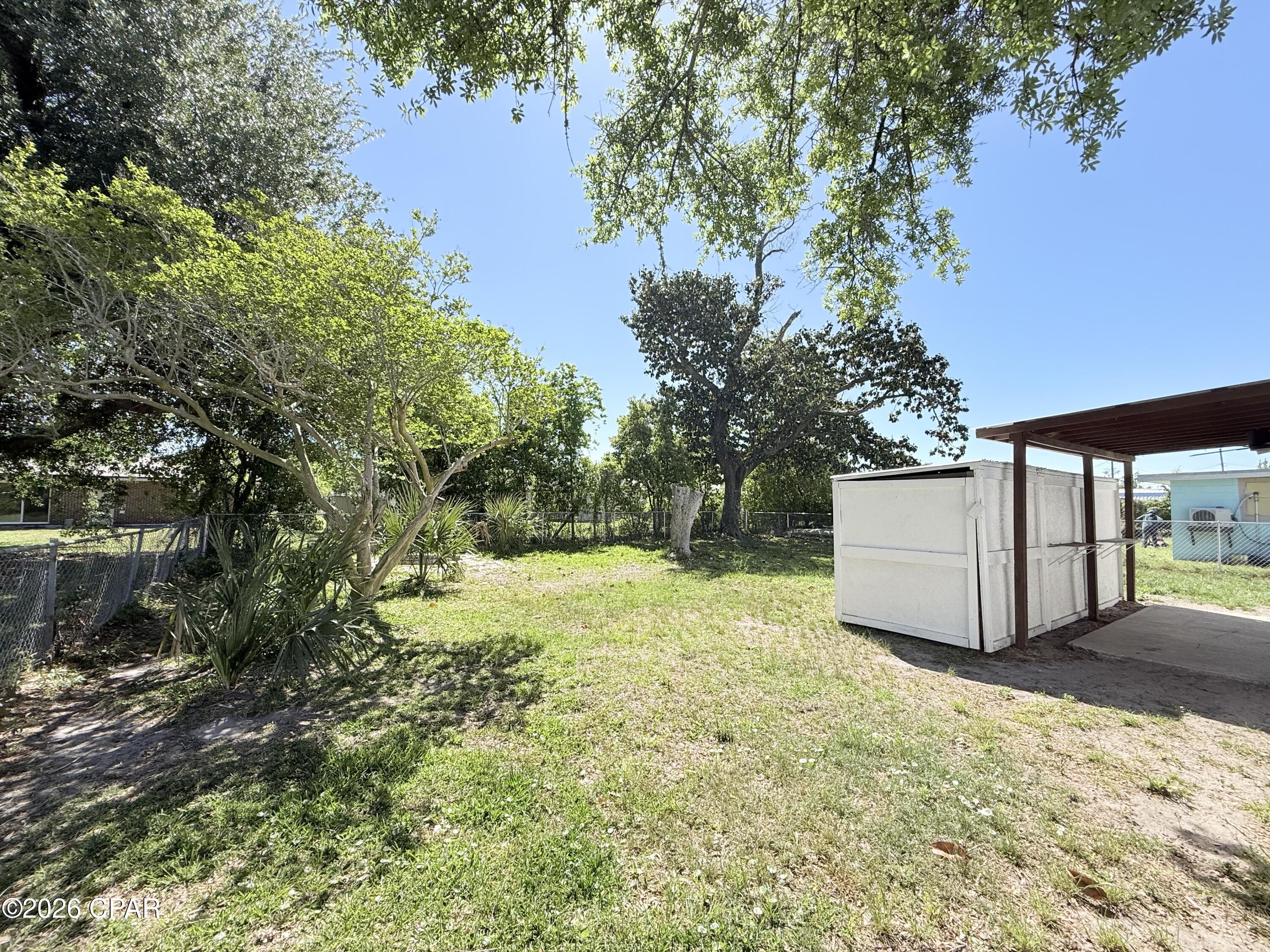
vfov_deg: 85.7
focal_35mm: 14
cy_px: 476
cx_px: 635
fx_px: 514
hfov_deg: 102.1
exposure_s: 1/1167
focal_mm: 2.22
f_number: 2.2
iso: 50
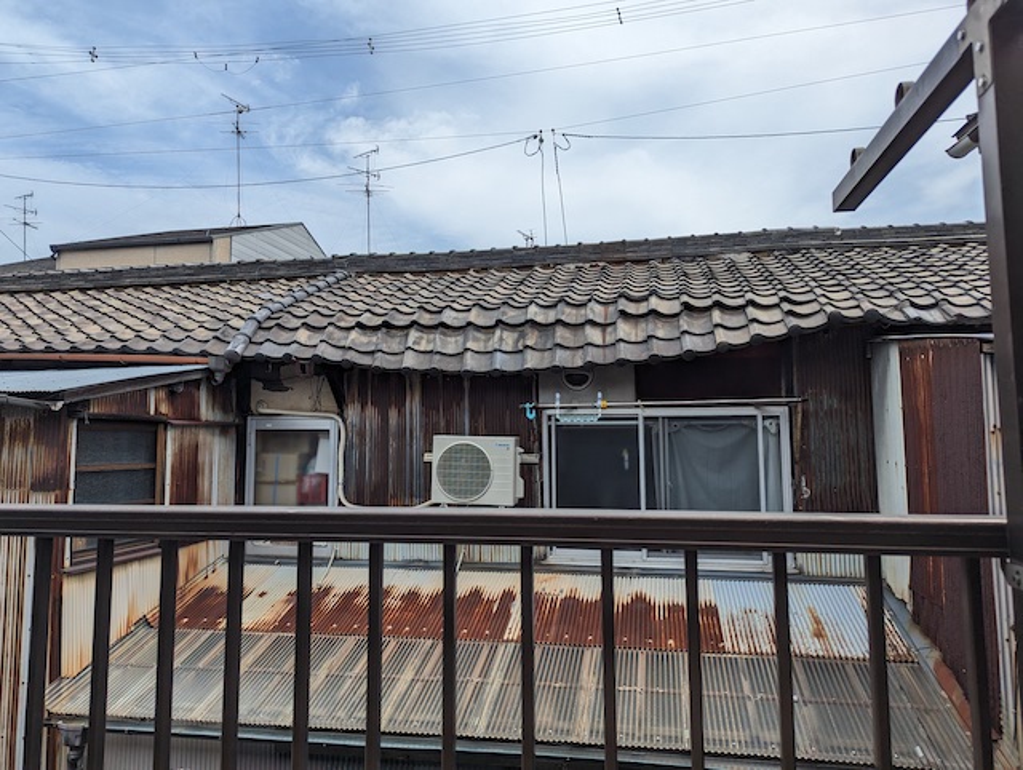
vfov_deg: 56.9
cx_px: 512
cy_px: 385
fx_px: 710
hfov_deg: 71.5
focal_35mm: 24
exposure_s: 1/2217
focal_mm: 6.81
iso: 47
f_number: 1.85
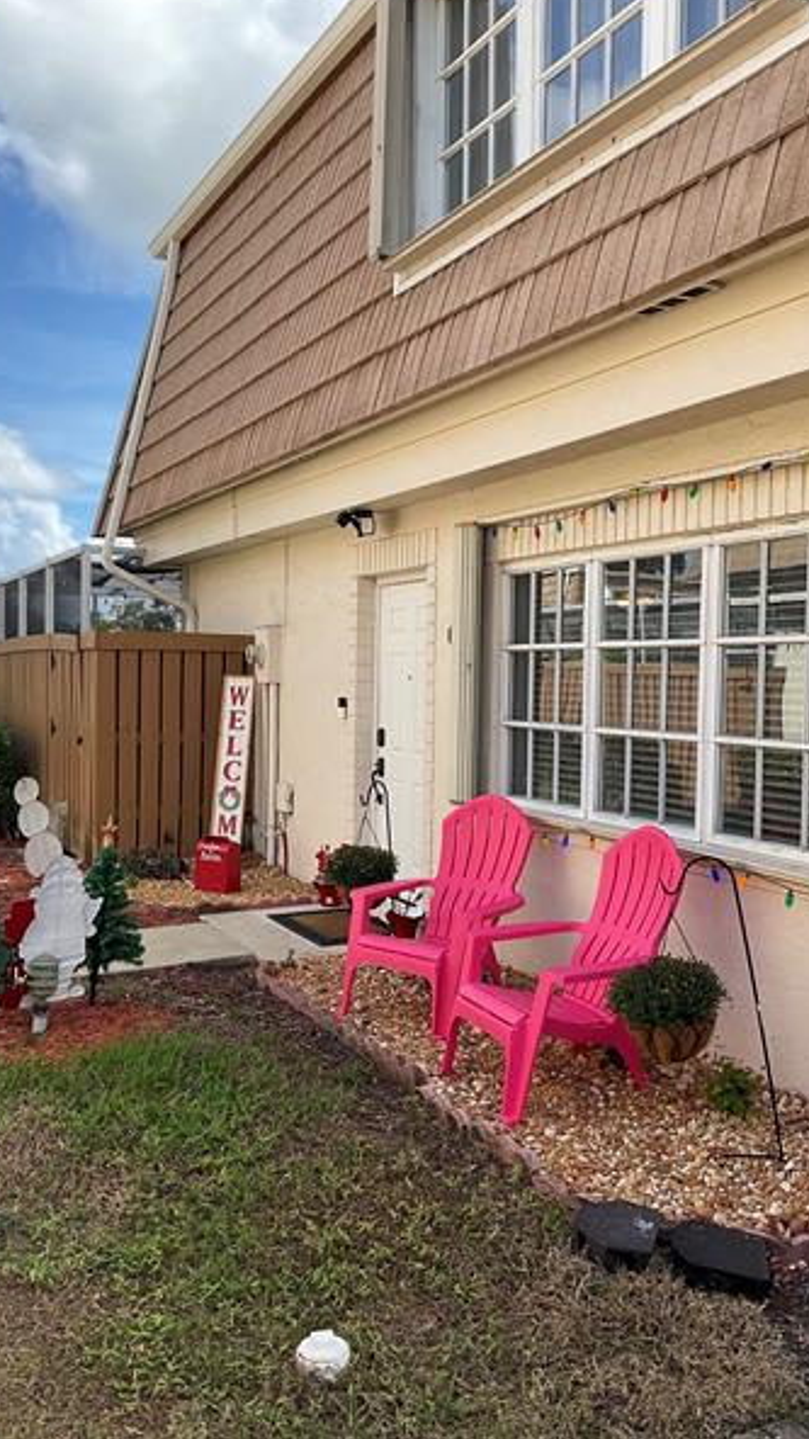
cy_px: 712
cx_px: 398
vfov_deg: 61.0
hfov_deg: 36.7
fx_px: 1220
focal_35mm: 32
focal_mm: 3
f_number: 1.8
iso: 16
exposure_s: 1/1035
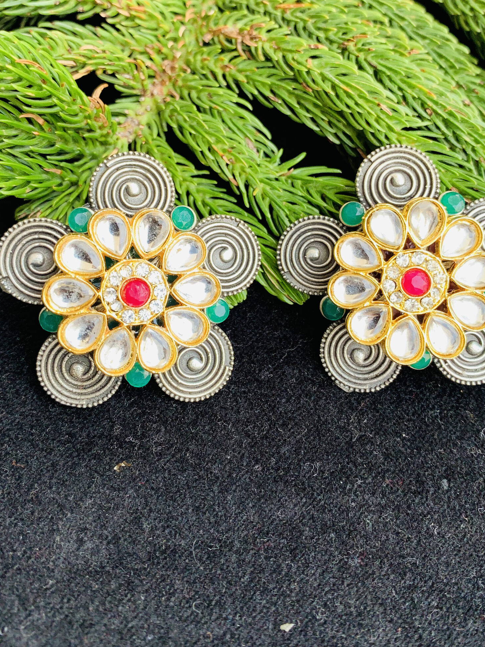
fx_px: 635
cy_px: 254
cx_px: 231
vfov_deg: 53.5
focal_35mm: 34
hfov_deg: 41.8
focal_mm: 4.25
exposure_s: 1/121
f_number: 1.8
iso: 50
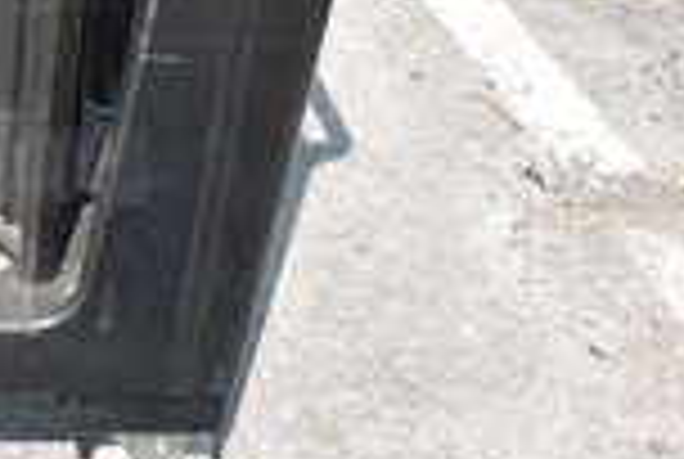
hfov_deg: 21.3
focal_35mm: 85
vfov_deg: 15.9
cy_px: 18
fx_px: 1618
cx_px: -243
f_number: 8
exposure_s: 1/125
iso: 100
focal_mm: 18
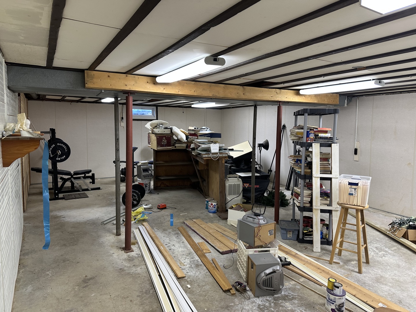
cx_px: 208
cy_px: 156
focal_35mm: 24
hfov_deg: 71.6
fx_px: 288
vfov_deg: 56.8
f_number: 1.78
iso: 160
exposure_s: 1/60
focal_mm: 6.86
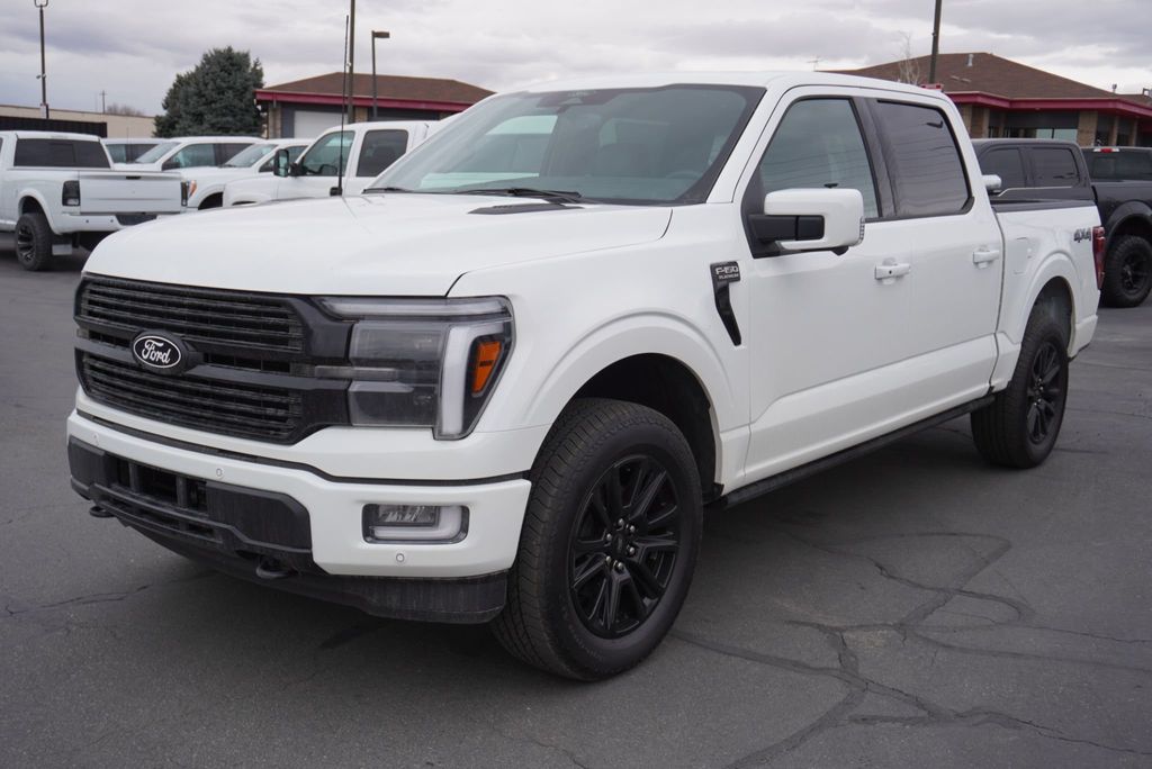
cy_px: 384
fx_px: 1201
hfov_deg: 51.3
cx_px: 576
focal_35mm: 38
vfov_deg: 35.5
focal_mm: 25
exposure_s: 1/80
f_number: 4.5
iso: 100
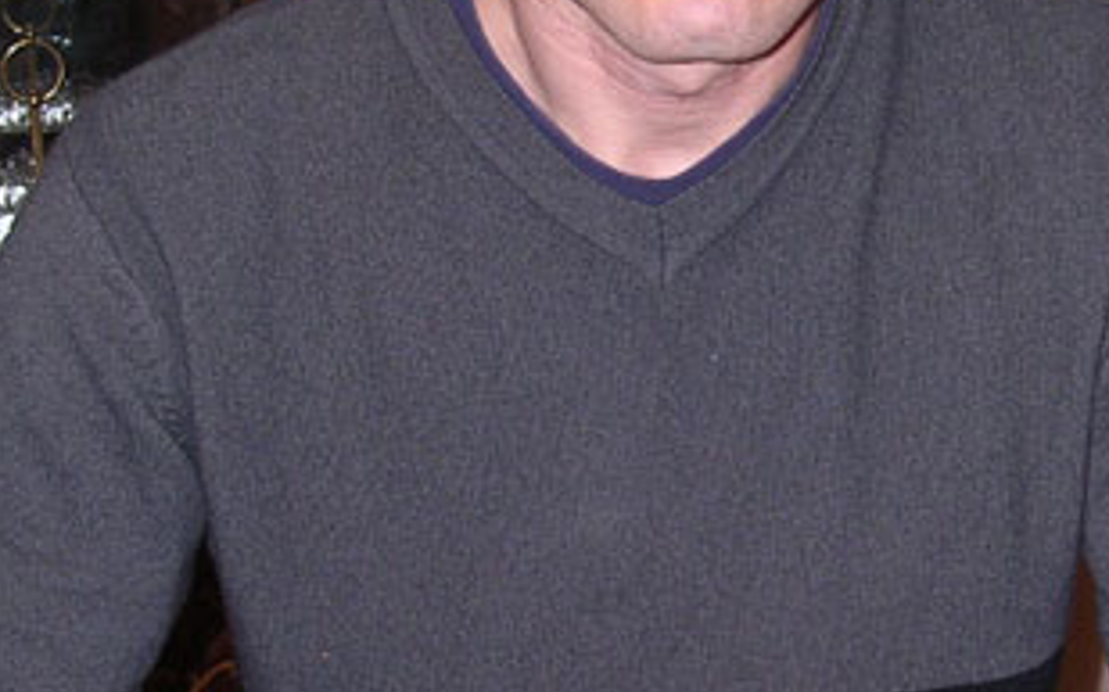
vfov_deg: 15.0
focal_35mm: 87
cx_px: 797
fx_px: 2629
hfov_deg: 23.6
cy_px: 339
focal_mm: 5.8
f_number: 2.8
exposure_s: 1/60.1
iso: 100
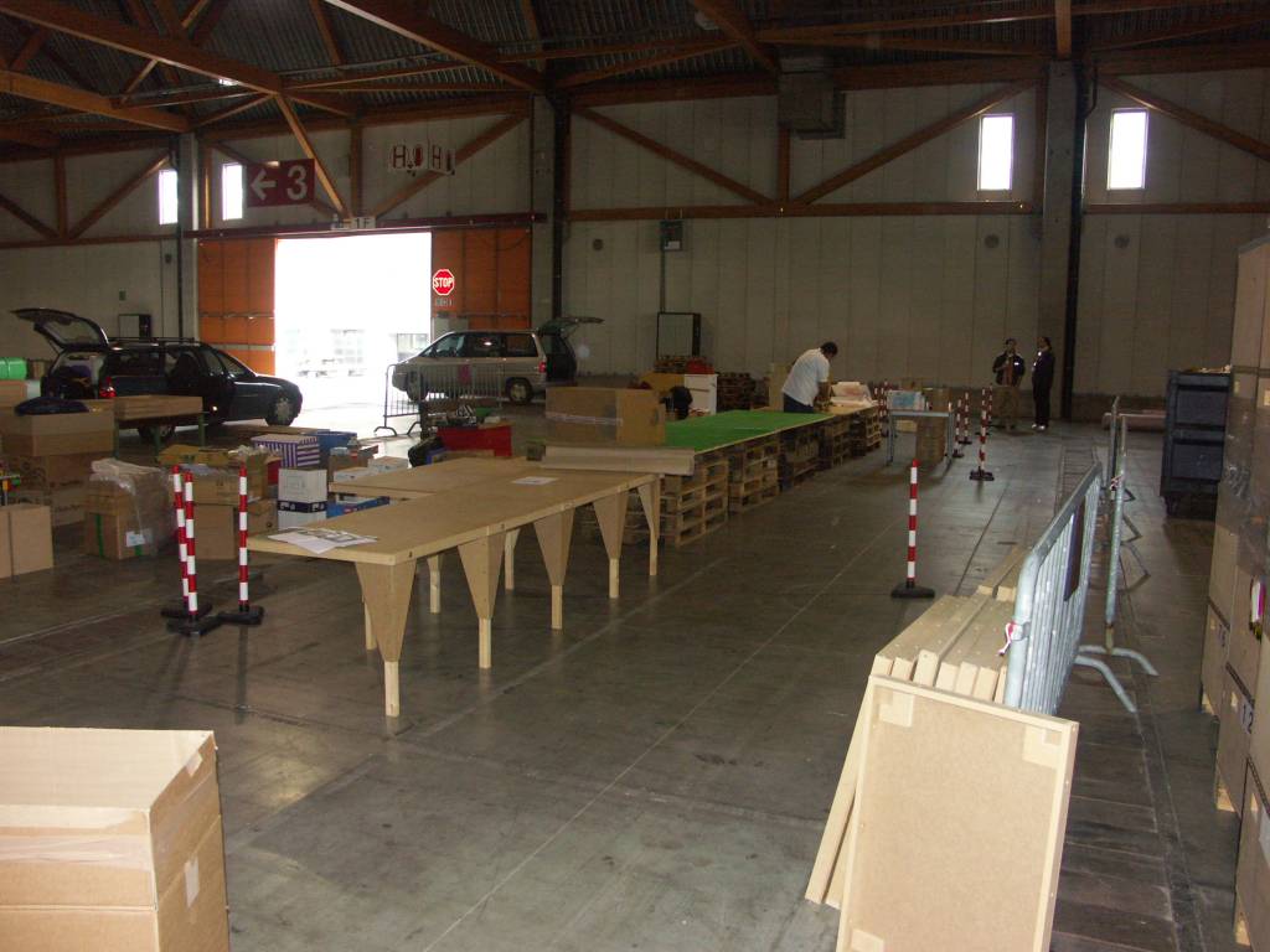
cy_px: 476
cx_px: 635
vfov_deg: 49.7
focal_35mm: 28
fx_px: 1027
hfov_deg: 63.4
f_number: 2.8
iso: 200
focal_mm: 7.2
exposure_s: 1/50
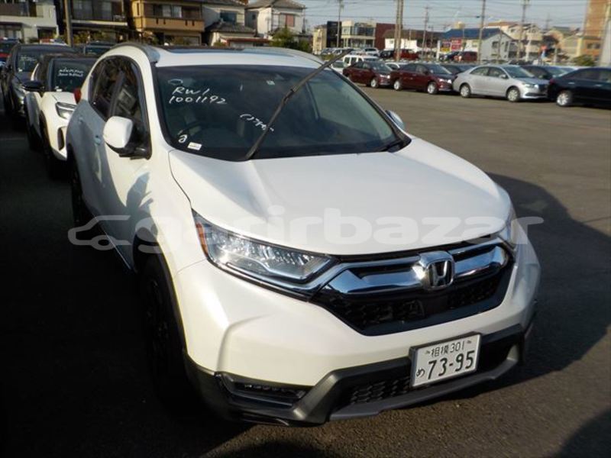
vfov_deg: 46.8
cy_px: 229
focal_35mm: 30
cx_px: 306
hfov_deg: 60.0
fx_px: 530
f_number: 3.3
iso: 125
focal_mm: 4.1
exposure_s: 1/1250
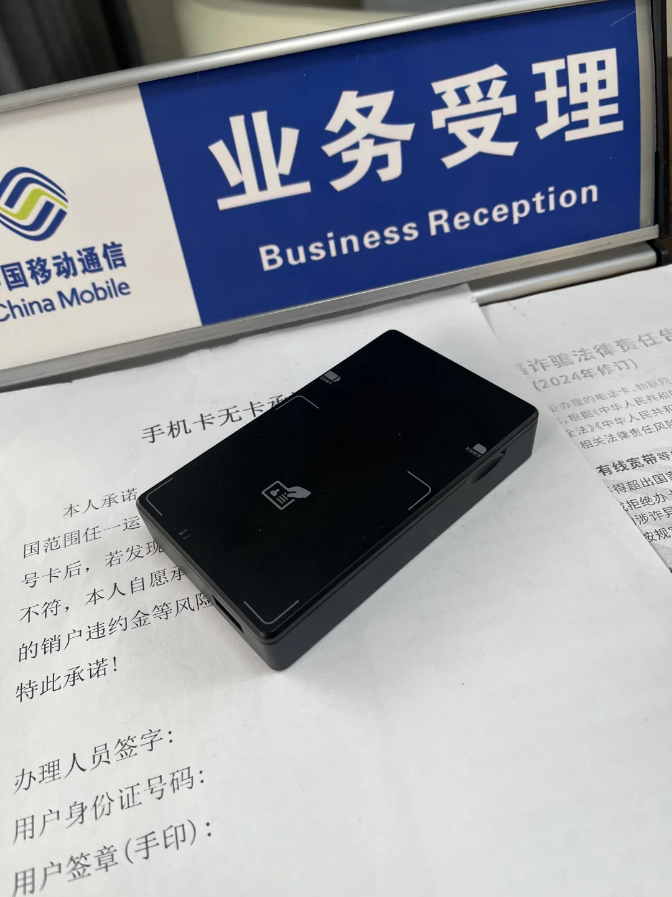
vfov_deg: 67.3
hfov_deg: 53.1
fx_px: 673
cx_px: 336
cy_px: 448
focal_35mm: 26
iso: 40
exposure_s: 1/122
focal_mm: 5.1
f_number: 1.6
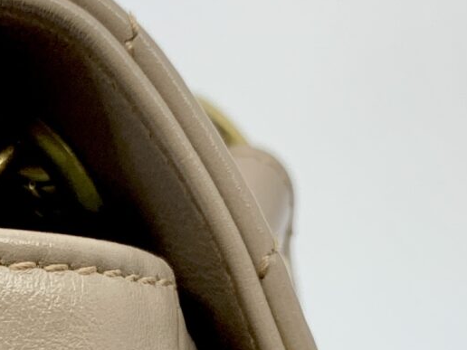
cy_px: 584
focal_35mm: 129
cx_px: -77
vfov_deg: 10.9
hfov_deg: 14.8
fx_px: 1740
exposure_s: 1/100
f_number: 1.8
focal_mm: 4.25
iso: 50
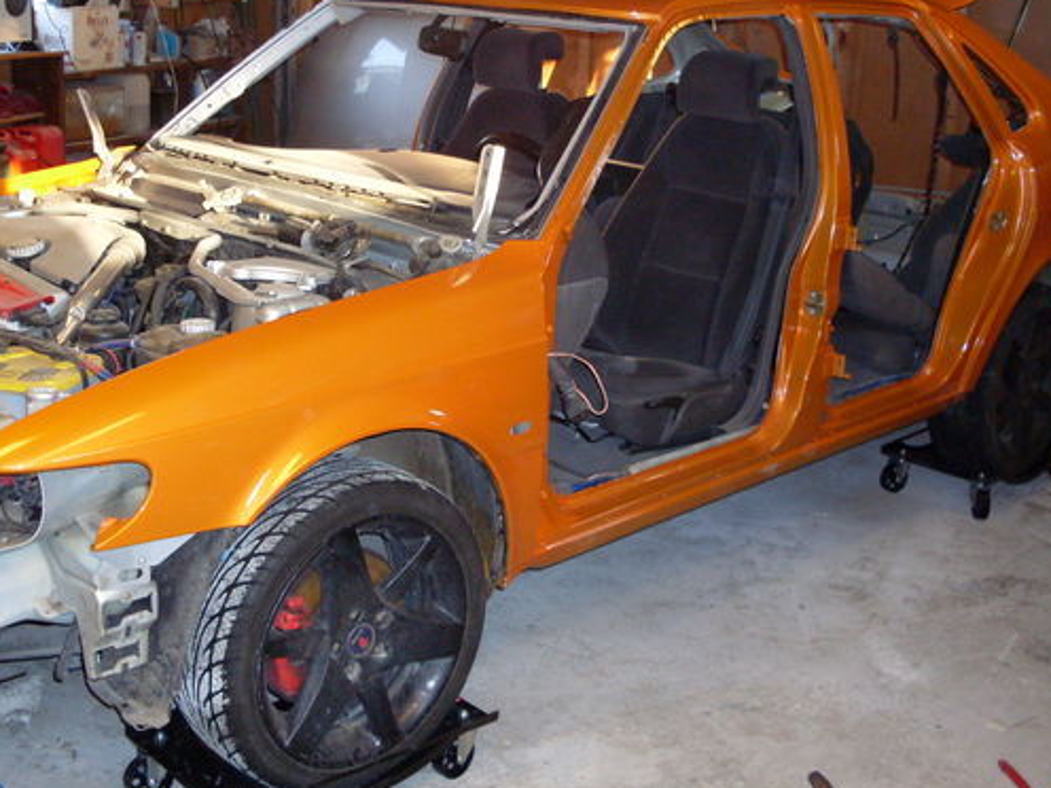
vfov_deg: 29.6
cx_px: 506
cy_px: 341
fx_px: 1488
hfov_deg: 38.9
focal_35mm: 49
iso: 200
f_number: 2.8
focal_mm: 6.3
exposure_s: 1/45
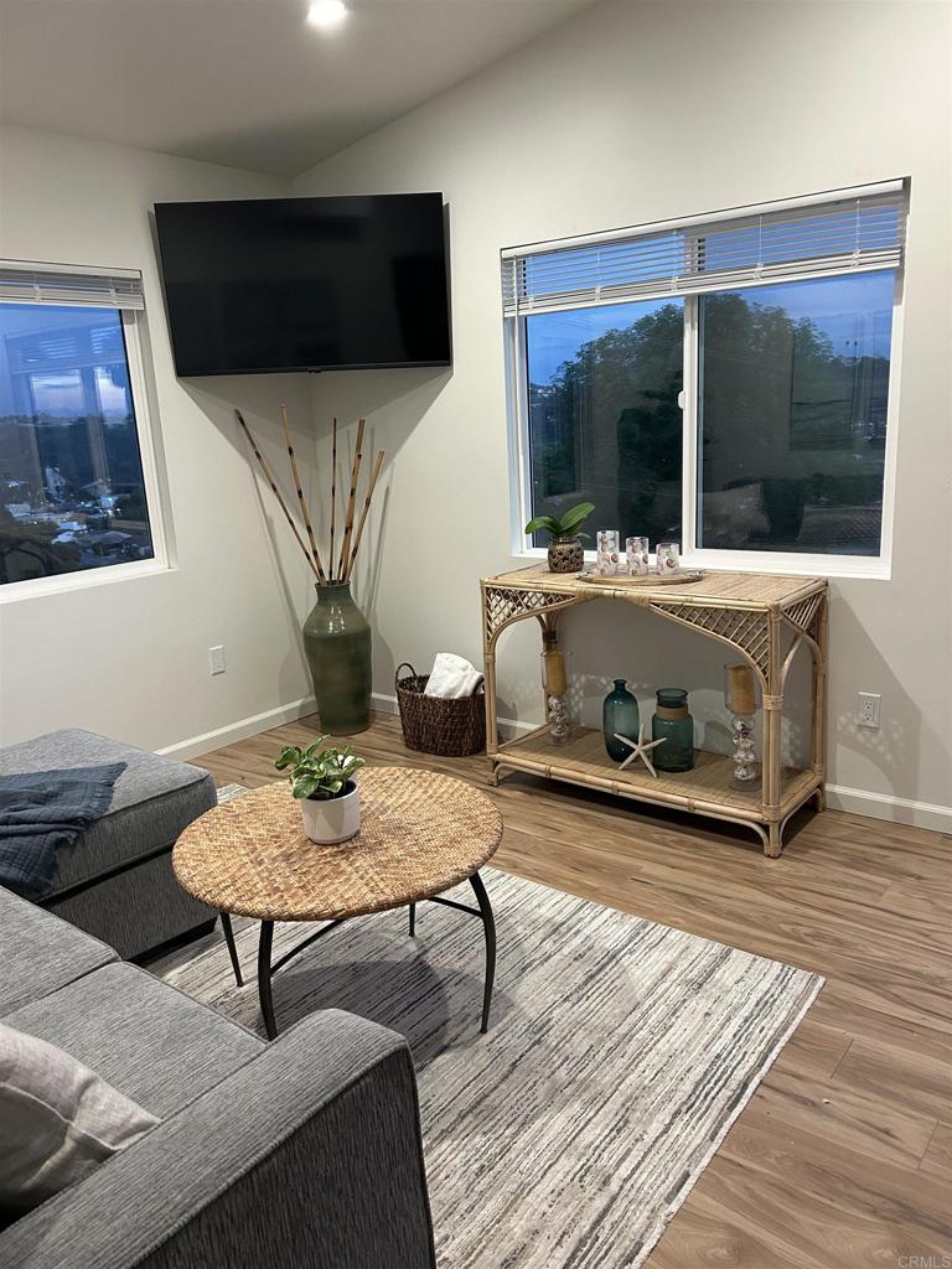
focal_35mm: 26
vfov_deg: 67.3
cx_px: 476
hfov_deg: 53.1
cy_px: 634
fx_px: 953
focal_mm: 5.7
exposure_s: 1/59
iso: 320
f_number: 1.5
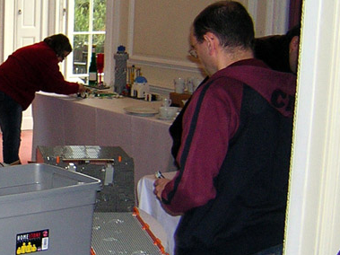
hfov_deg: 24.3
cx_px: -11
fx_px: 746
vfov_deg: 19.4
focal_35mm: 76
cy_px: 104
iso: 299
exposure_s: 1/60.1
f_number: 2.6
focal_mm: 4.7
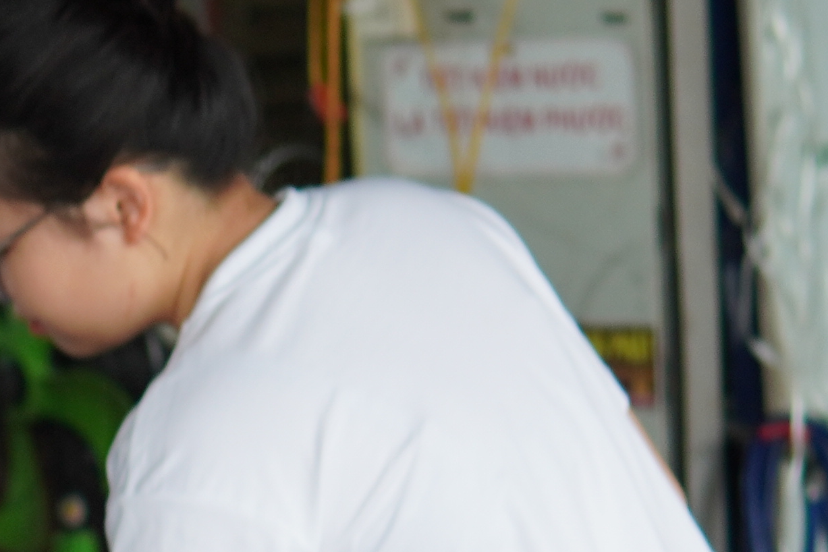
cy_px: 1126
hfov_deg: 9.1
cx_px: -358
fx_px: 5060
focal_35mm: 220
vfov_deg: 6.1
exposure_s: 1/50
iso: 160
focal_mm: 30
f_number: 2
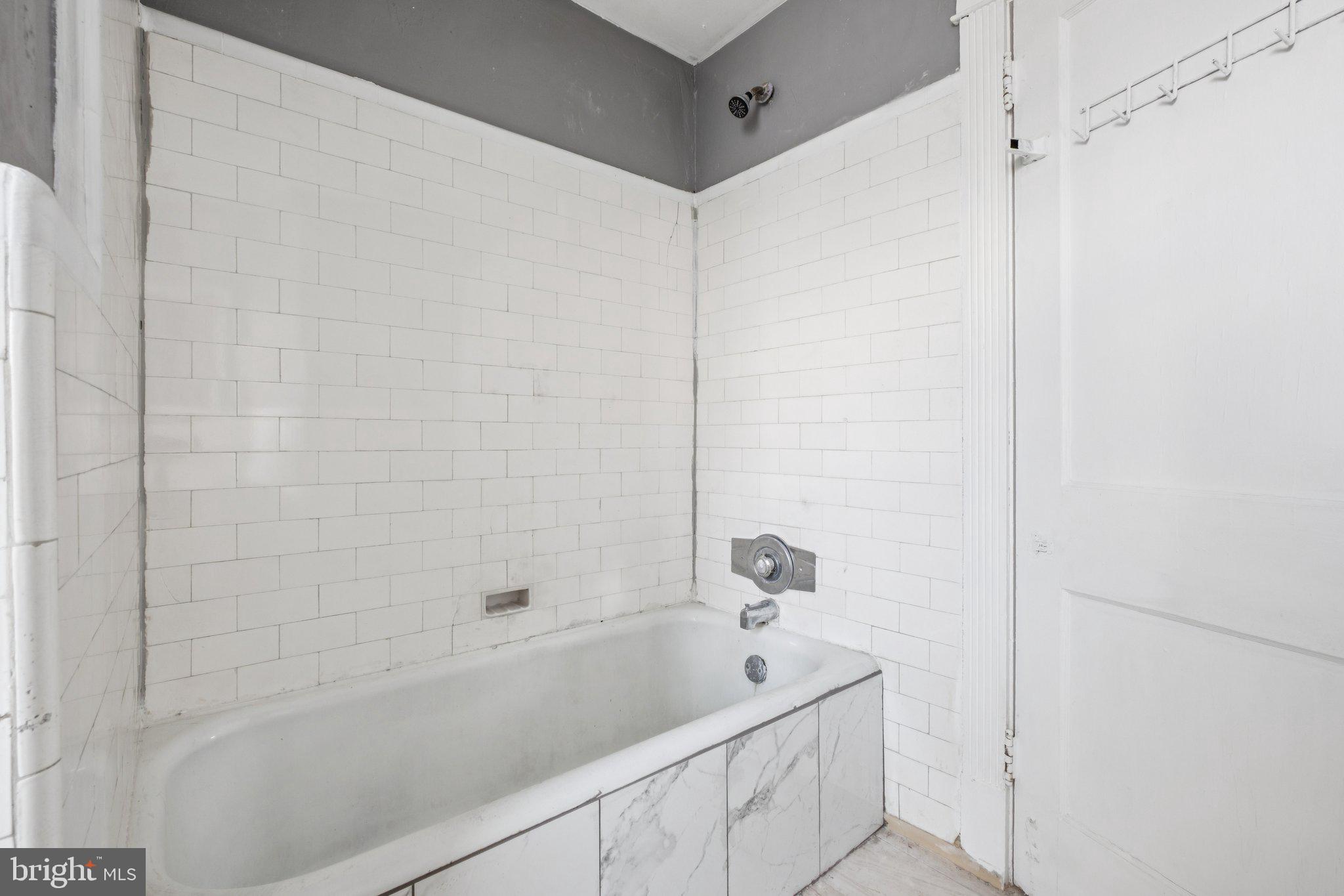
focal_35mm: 15
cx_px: 672
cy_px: 448
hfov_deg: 100.4
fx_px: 560
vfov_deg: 77.3
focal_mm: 10
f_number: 8
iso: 250
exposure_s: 1/2
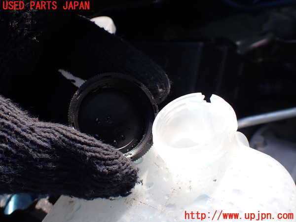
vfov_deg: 46.8
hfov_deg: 60.0
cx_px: 148
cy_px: 111
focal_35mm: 30
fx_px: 257
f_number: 3.2
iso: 100
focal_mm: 5.4
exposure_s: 1/640
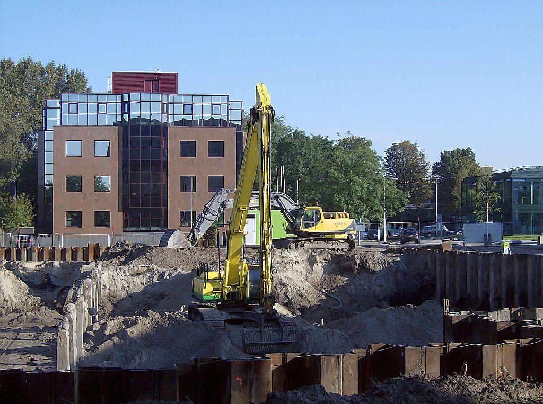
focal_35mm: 56
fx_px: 876
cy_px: 202
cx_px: 272
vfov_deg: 26.0
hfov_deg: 34.4
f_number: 5.6
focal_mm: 9.3
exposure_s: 1/326
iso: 100
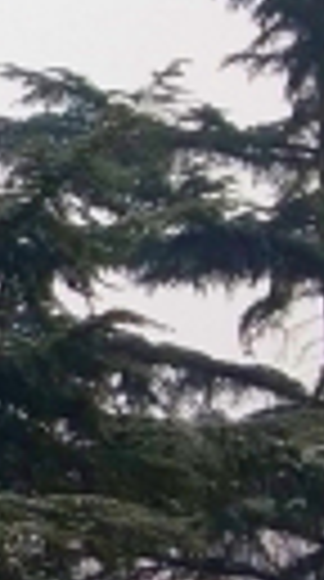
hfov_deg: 4.6
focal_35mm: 217
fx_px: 3334
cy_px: 584
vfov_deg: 9.9
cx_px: -1408
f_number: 1.75
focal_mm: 4.28
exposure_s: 1/172
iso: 100
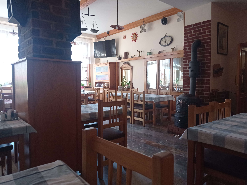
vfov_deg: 49.7
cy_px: 92
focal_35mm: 28
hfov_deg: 63.5
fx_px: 200
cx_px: 124
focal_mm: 4.74
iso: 138
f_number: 1.79
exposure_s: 1/50
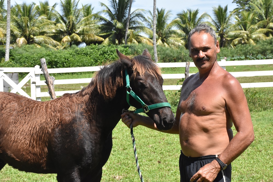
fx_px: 682
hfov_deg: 22.6
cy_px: 91
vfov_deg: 15.2
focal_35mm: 90
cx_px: 136
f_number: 16
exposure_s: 1/1000
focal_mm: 60
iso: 1600
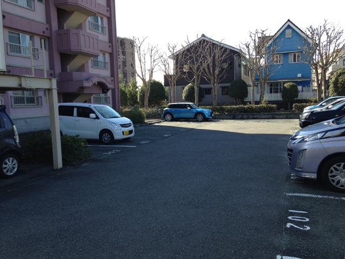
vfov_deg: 41.8
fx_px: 339
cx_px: 172
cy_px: 129
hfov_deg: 53.9
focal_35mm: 34
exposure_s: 1/455
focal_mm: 4.12
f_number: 2.4
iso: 50
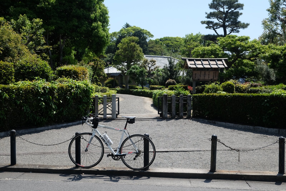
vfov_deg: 31.2
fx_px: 342
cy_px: 96
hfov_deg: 45.4
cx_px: 143
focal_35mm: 43
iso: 400
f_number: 8
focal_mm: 28.9
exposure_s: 1/420
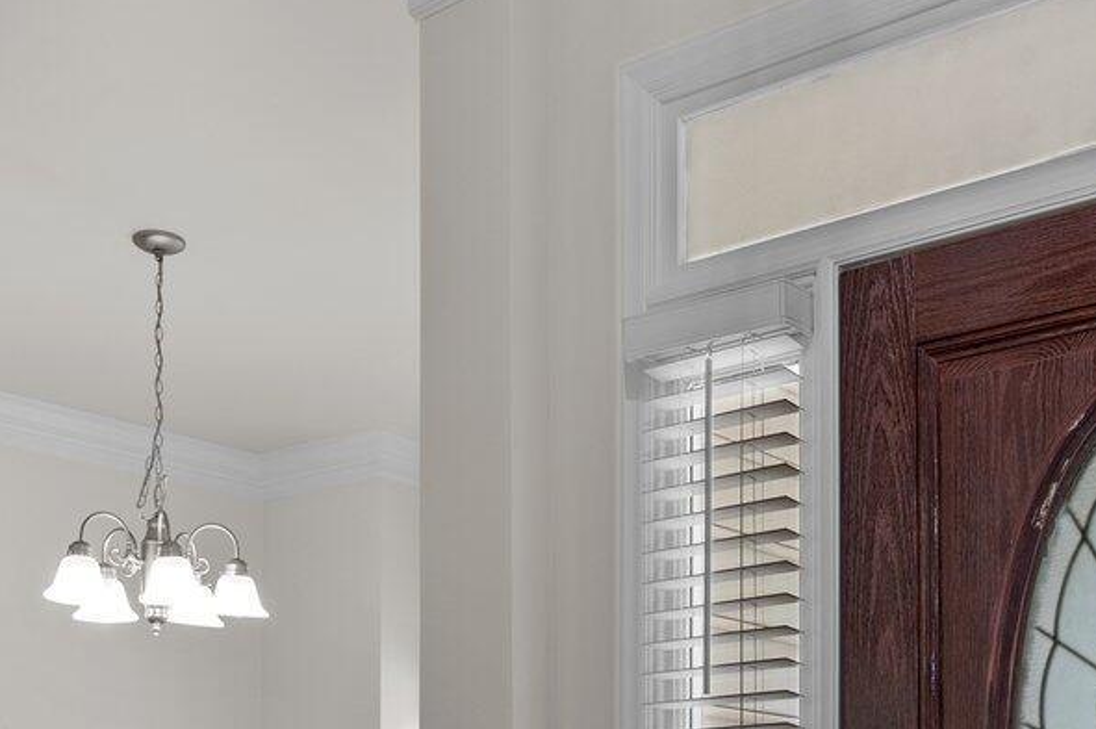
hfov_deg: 38.0
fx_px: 1582
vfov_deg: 23.7
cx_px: 679
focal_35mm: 52
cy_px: 866
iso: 400
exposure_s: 1/13
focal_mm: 15
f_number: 7.1
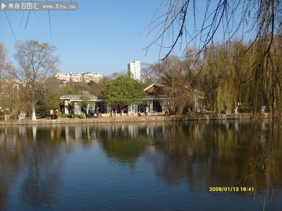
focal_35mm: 35
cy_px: 106
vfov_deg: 40.7
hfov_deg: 52.6
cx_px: 141
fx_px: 285
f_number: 7.1
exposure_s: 1/250
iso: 80
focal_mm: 5.8
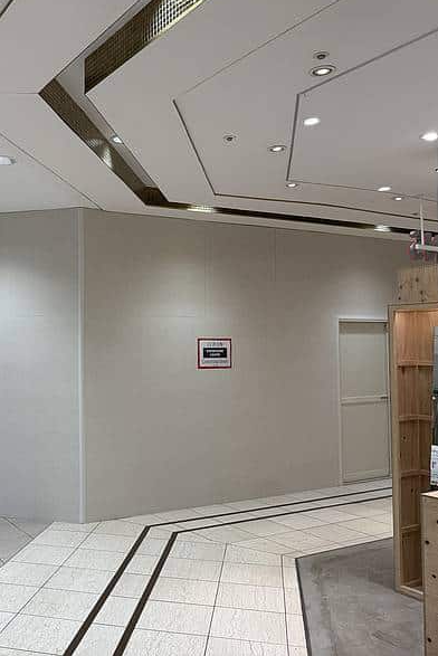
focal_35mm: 34
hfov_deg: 37.5
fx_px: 620
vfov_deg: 55.8
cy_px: 322
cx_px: 88
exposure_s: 1/241
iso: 80
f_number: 1.78
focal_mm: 6.76
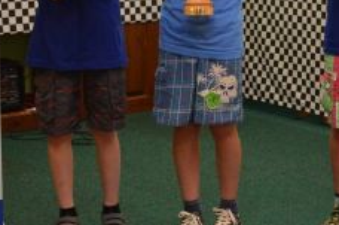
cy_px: -21
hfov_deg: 20.1
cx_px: 262
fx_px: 949
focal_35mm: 101
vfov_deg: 13.2
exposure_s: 1/60
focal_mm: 24
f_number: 4
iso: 400
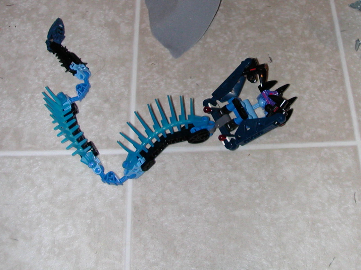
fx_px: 574
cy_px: 73
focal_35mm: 55
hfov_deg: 34.7
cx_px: 237
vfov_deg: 26.3
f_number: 2.7
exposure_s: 1/59.9
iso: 100
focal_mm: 5.6
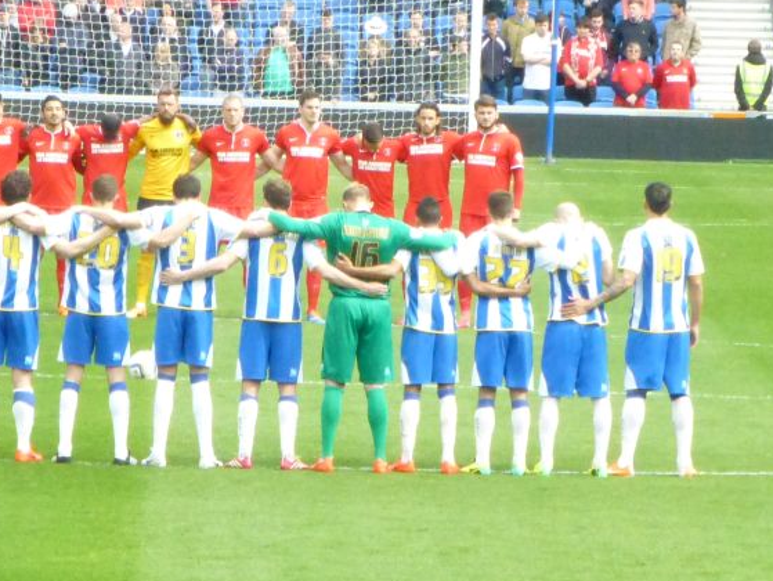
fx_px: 10256
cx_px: 270
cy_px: 195
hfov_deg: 4.3
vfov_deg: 3.2
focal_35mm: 459
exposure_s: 1/2000
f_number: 6.3
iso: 1600
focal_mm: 38.2
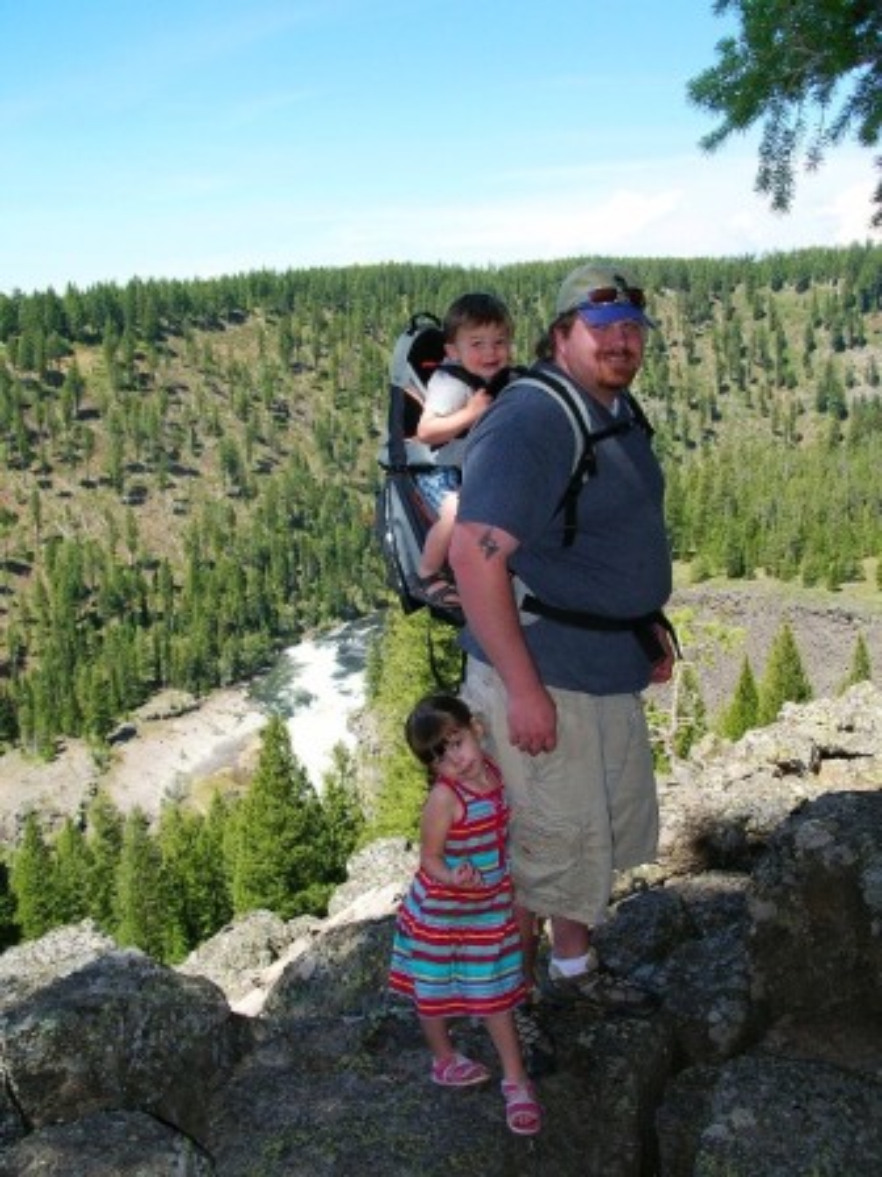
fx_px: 1223
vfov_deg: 51.4
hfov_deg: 39.7
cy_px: 588
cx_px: 441
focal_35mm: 36
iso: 50
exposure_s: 1/327
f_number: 3.7
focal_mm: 6
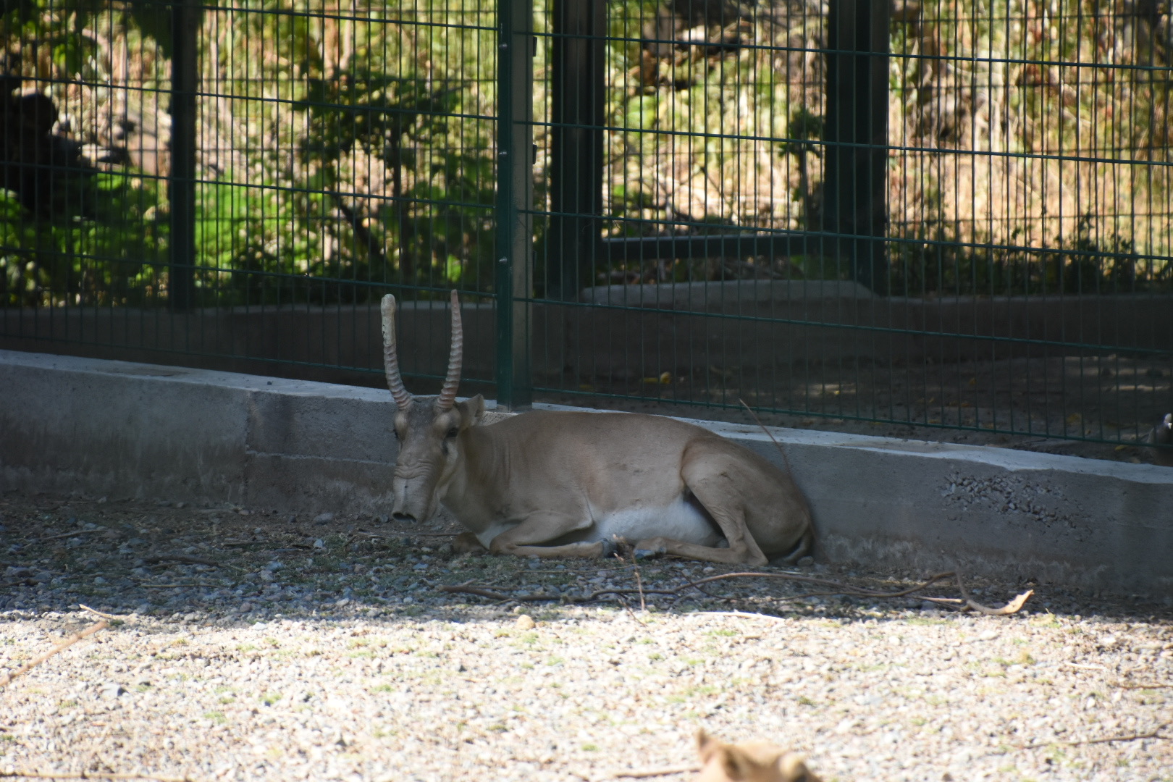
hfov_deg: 4.6
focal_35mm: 450
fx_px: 14661
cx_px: 586
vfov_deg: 3.1
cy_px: 391
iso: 1000
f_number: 6.3
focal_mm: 300
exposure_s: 1/1000
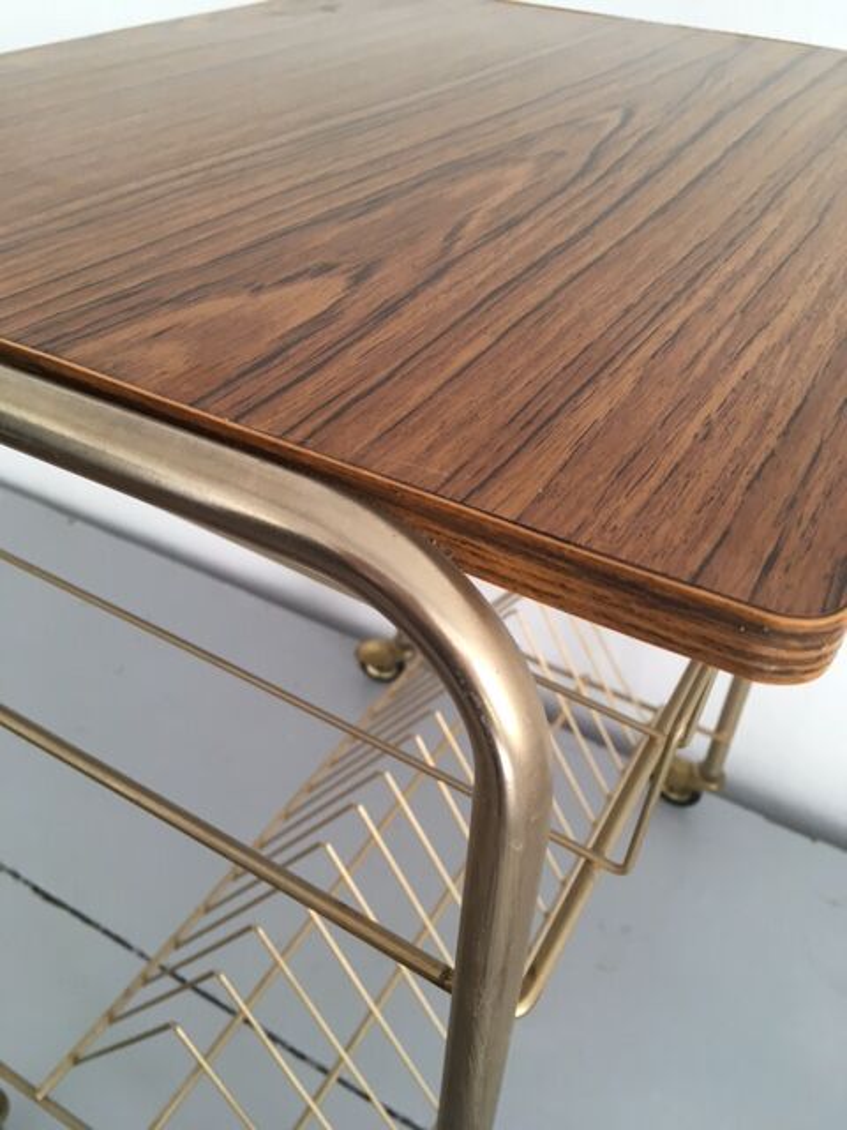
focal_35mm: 29
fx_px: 946
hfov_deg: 48.2
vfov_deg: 61.7
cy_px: 565
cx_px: 424
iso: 64
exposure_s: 1/33
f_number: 2.2
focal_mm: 4.15
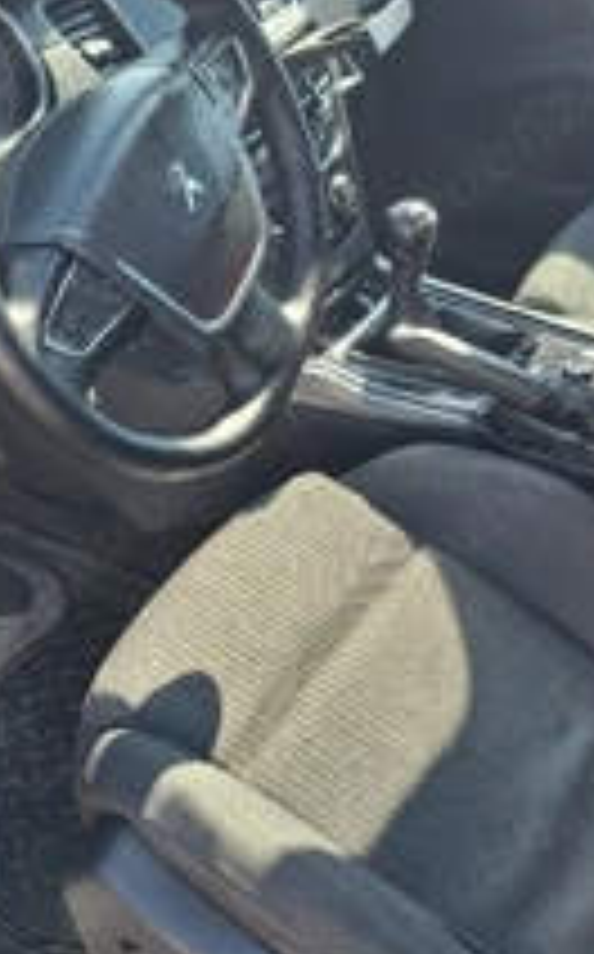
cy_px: 531
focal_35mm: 46
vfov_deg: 43.5
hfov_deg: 27.9
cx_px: 288
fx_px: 1195
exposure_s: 1/333
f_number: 1.8
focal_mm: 5.54
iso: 40
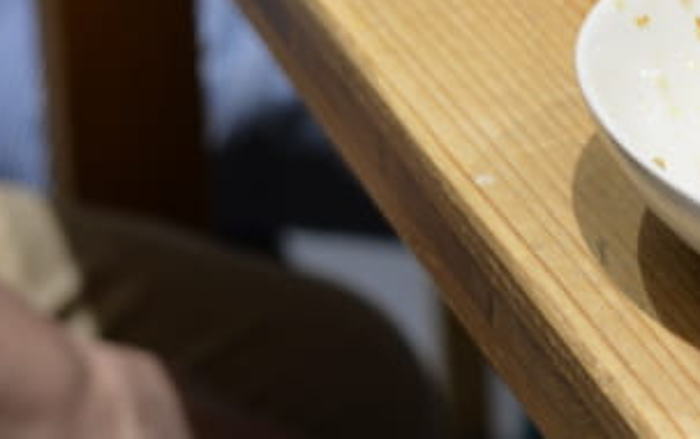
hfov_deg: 9.4
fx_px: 4105
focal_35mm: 215
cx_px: 1155
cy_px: 55
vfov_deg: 6.1
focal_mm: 50
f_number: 4.5
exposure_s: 1/50
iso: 450
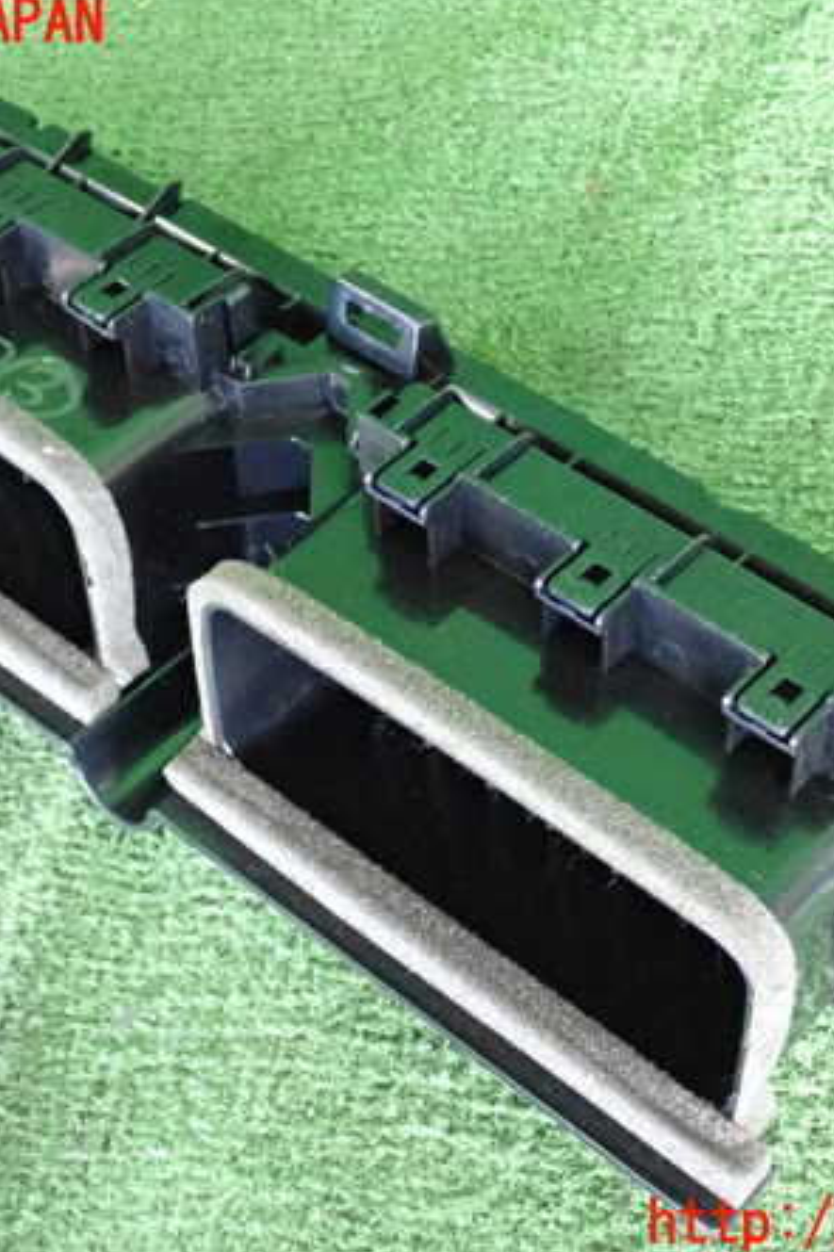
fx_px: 2156
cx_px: 438
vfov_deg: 32.4
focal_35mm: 62
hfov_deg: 21.9
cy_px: 625
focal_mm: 7.84
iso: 2500
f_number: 2.9
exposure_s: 1/125
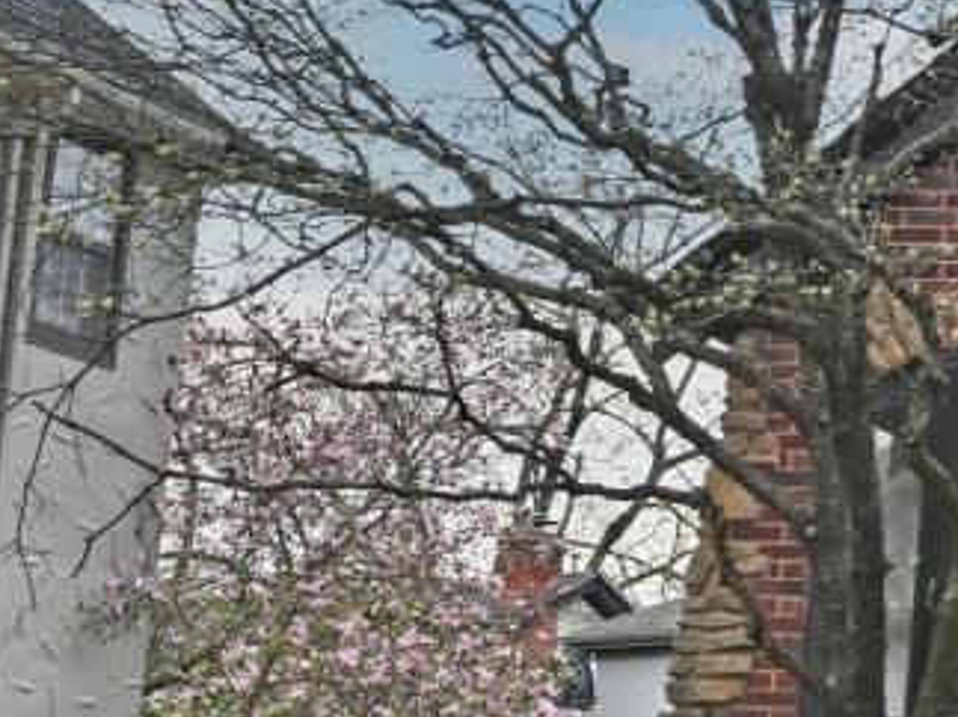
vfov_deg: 11.0
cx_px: 2141
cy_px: 44
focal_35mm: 134
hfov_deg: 12.3
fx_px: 3707
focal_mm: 30
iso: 100
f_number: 5.6
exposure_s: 1/250
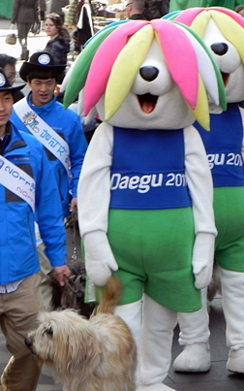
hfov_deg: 8.1
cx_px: 110
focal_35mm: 163
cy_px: 177
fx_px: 1734
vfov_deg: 12.8
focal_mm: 18.8
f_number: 4.5
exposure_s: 1/140
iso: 160
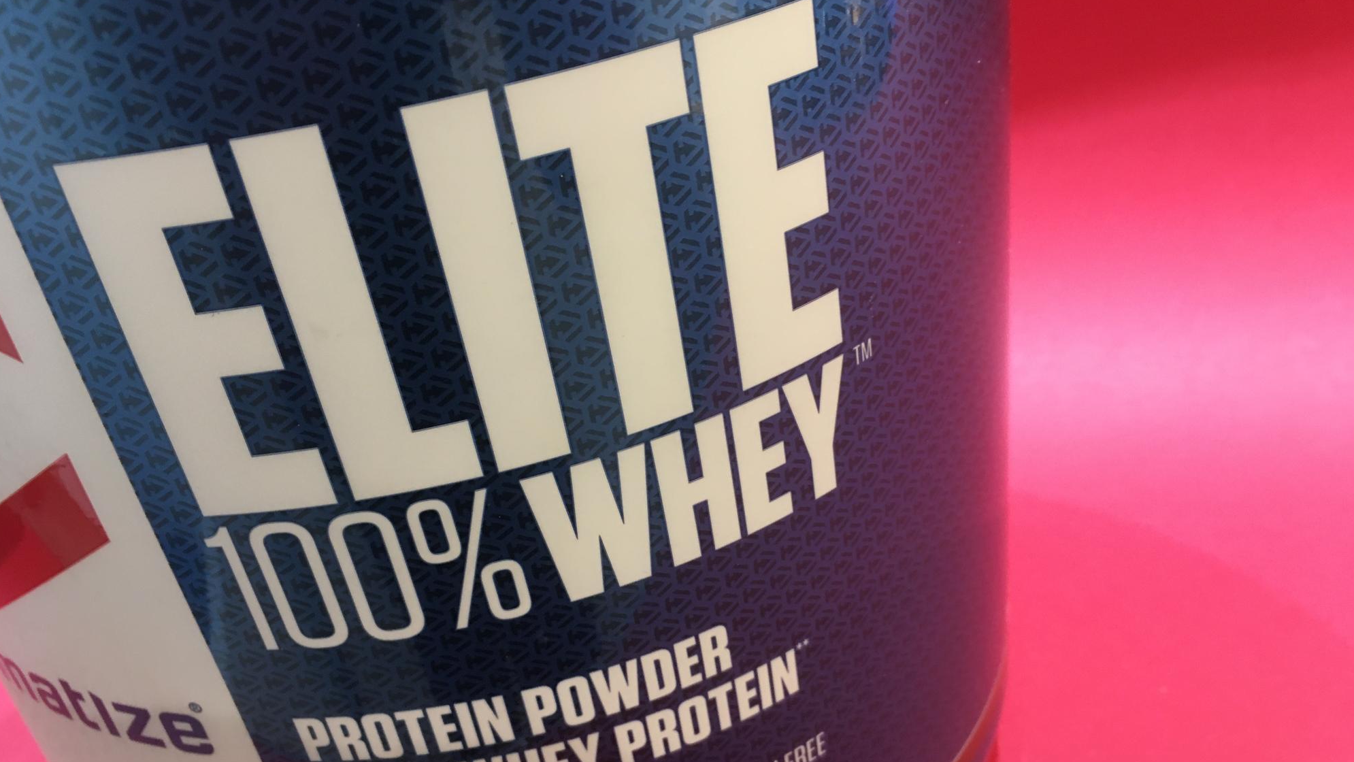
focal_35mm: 32
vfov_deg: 36.6
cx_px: 678
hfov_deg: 61.0
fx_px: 1149
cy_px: 442
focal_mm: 4.15
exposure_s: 1/33
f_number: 2.2
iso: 125
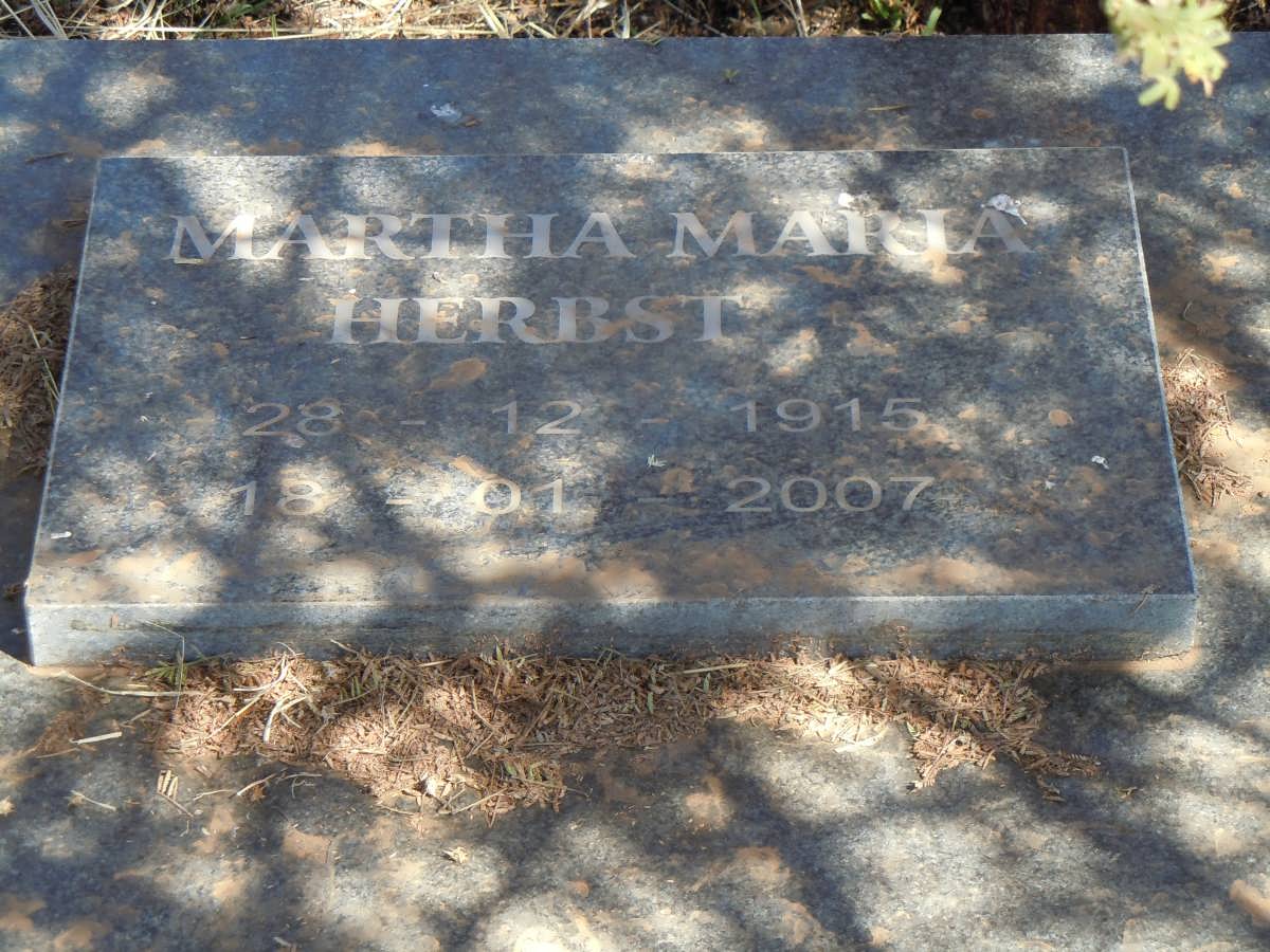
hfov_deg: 17.0
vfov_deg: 12.8
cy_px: 476
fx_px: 4256
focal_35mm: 116
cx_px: 635
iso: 200
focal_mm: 20.9
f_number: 4.6
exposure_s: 1/200
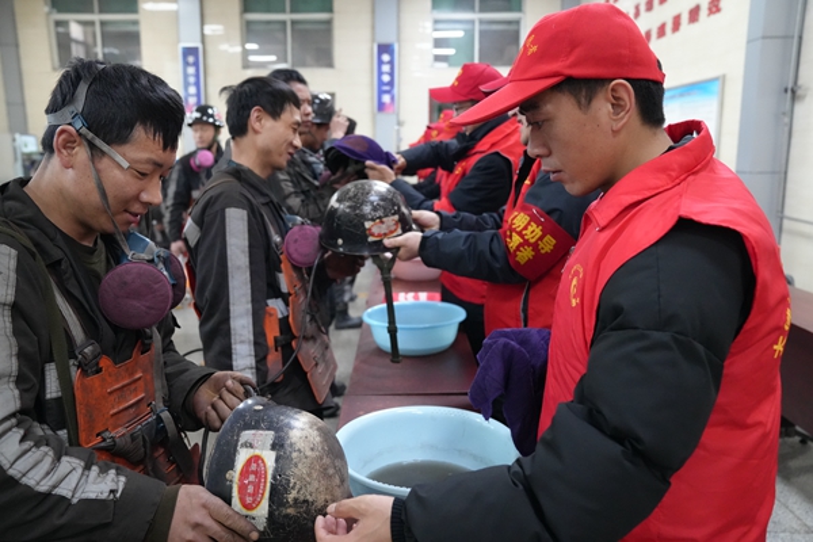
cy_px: 271
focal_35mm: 28
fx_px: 632
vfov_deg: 46.4
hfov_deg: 65.5
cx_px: 406
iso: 8000
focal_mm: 28
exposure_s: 1/160
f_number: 4
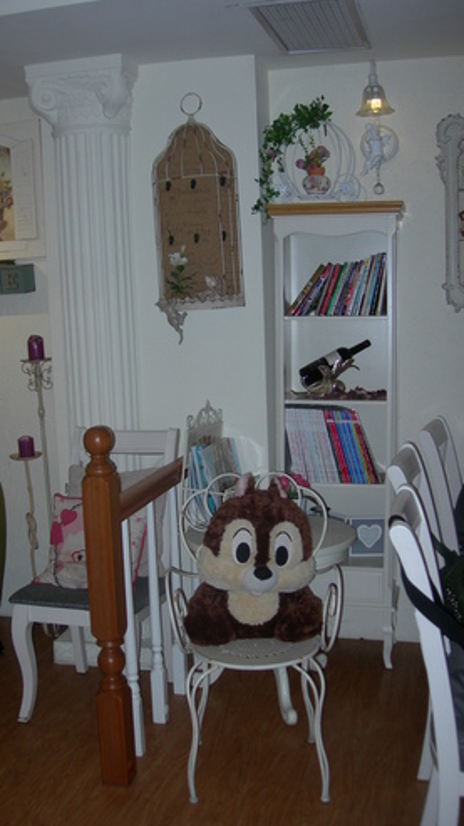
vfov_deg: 48.4
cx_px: 210
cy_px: 414
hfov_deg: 28.3
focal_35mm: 42
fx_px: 919
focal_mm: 7.8
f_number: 2.8
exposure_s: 1/60.1
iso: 50
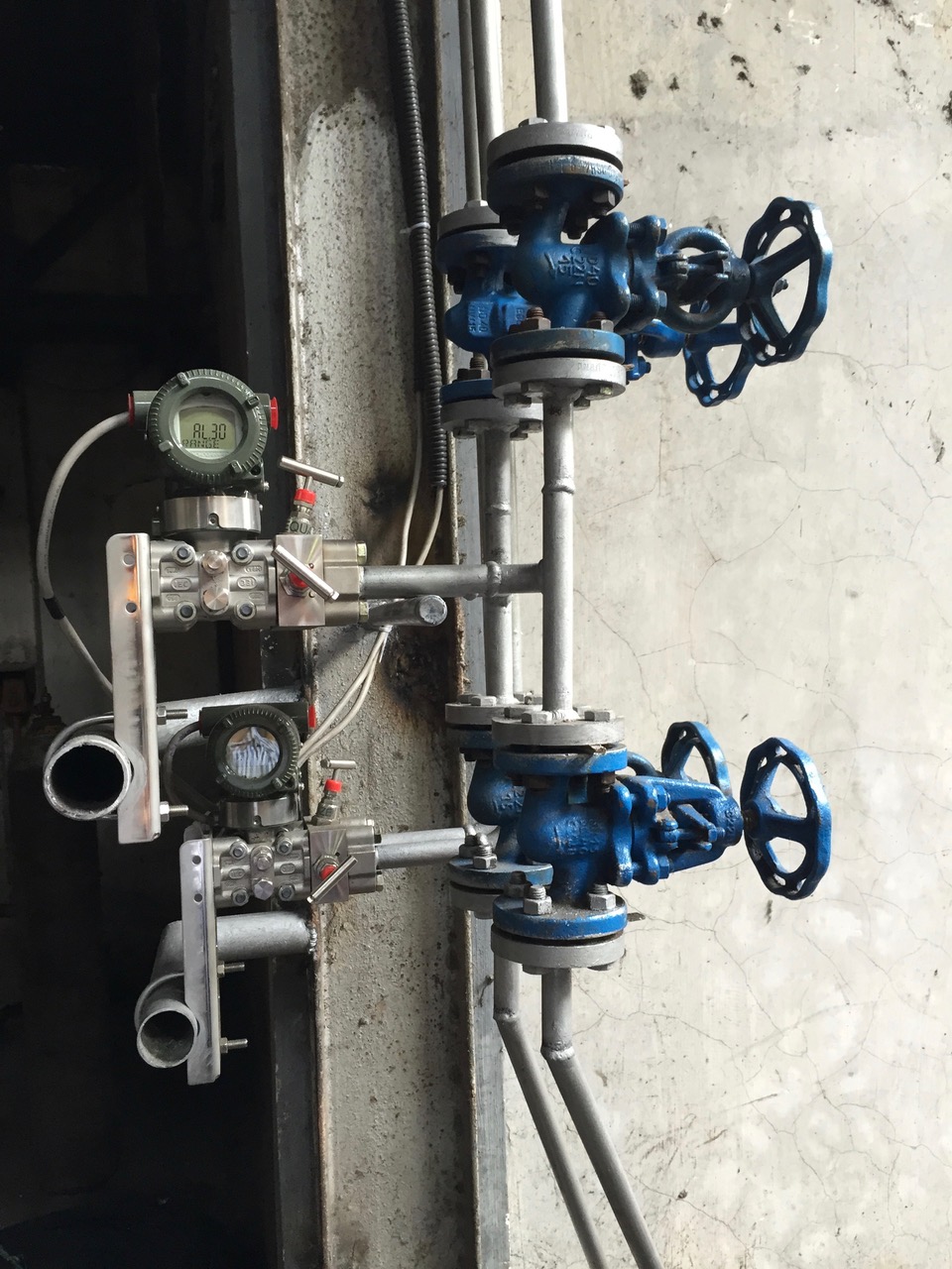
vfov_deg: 61.7
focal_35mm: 29
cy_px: 634
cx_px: 476
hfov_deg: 48.2
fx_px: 1063
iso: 100
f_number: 2.2
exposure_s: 1/33
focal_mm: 4.15
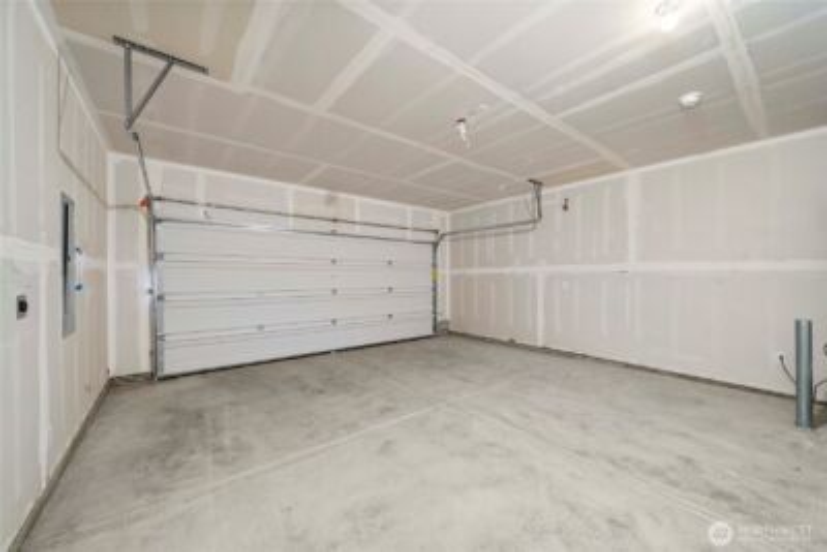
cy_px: 276
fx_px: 299
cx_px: 414
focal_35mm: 13
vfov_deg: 85.5
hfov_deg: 108.3
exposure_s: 1/60
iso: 1000
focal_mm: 13
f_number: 8
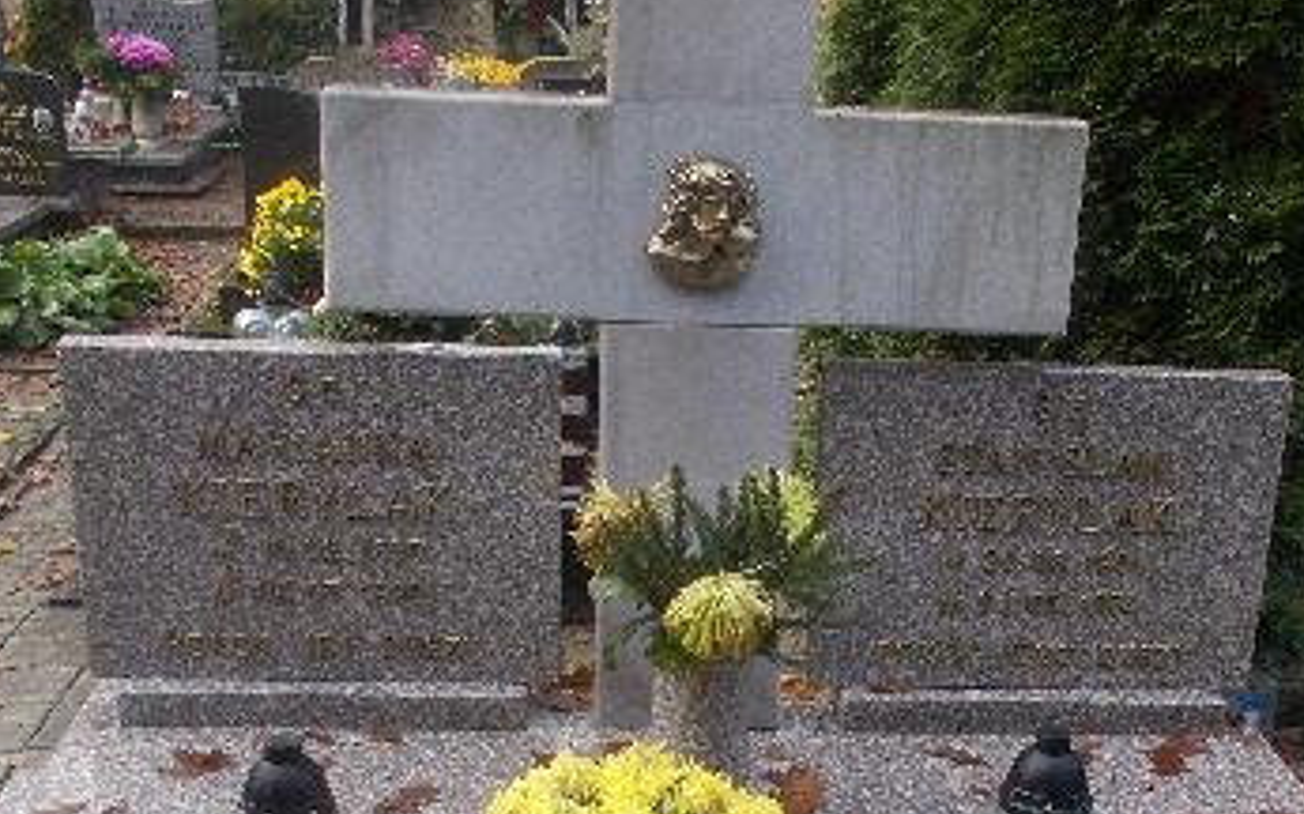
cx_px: 739
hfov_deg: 39.5
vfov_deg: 24.8
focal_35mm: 51
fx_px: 1812
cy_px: 693
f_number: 3.2
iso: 80
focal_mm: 4.6
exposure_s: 1/100
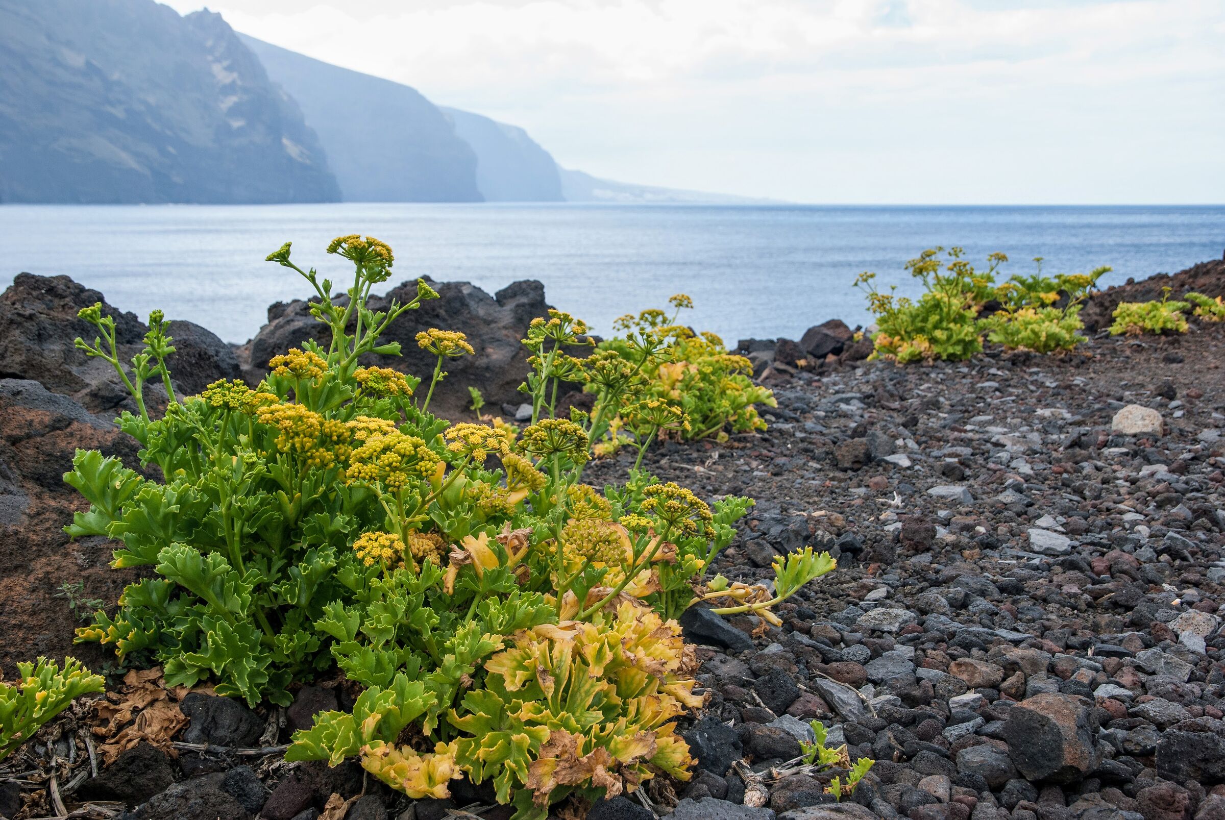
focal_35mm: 38
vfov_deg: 35.6
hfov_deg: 51.2
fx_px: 1278
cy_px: 410
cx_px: 612
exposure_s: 1/200
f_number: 7.1
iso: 200
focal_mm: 25
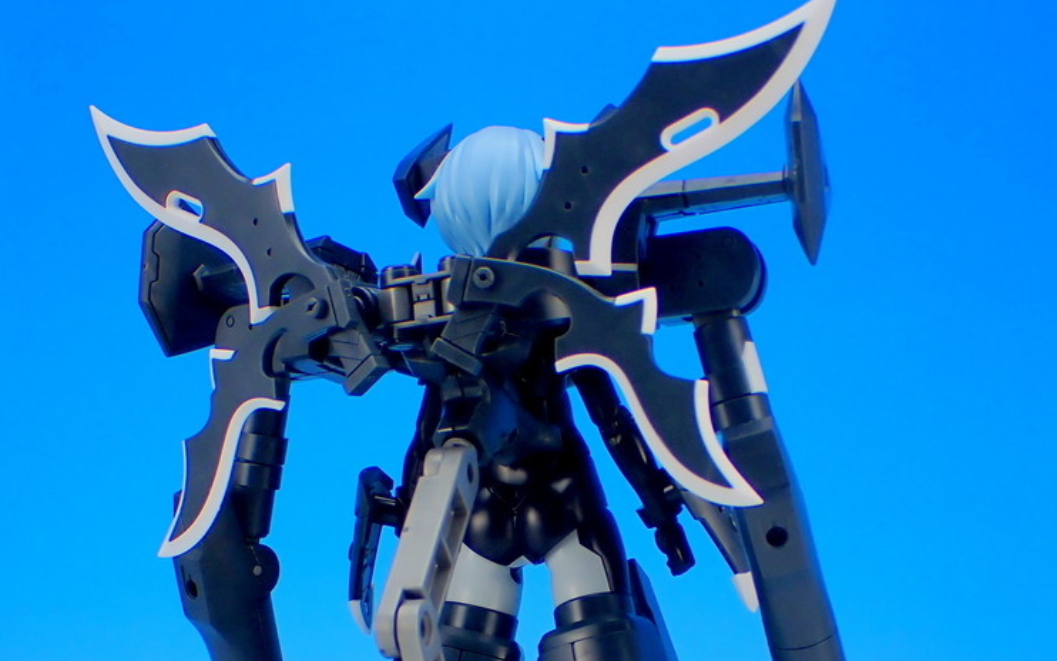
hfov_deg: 26.1
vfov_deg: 16.2
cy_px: 642
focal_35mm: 79
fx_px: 2276
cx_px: 514
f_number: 3.3
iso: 100
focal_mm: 9.65
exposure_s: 1/30
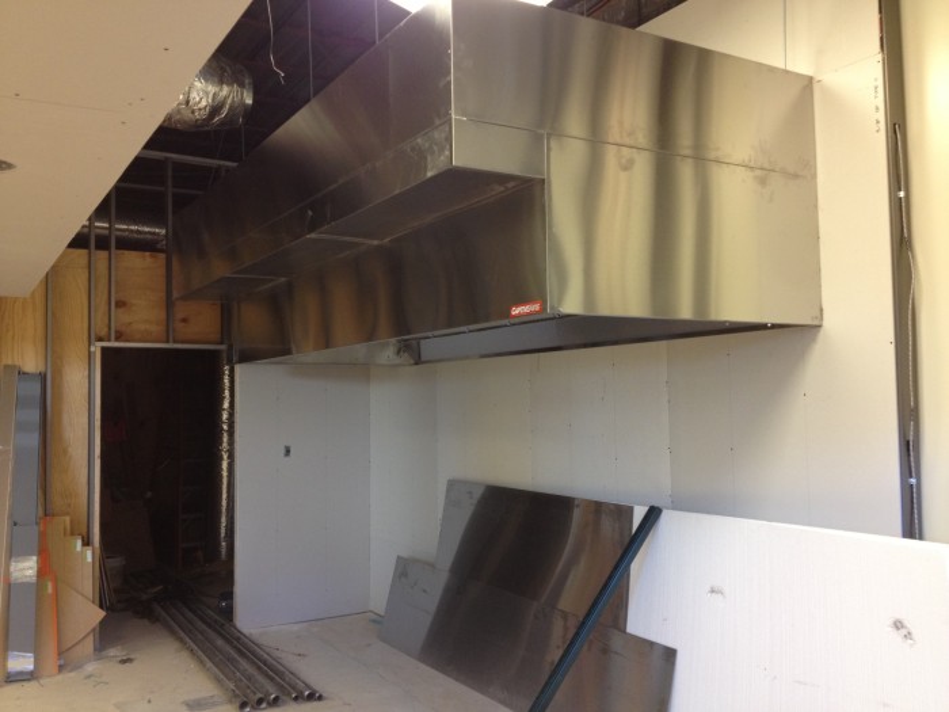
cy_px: 356
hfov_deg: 52.6
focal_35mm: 35
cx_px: 474
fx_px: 960
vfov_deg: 40.7
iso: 100
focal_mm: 4.28
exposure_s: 1/20
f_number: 2.4
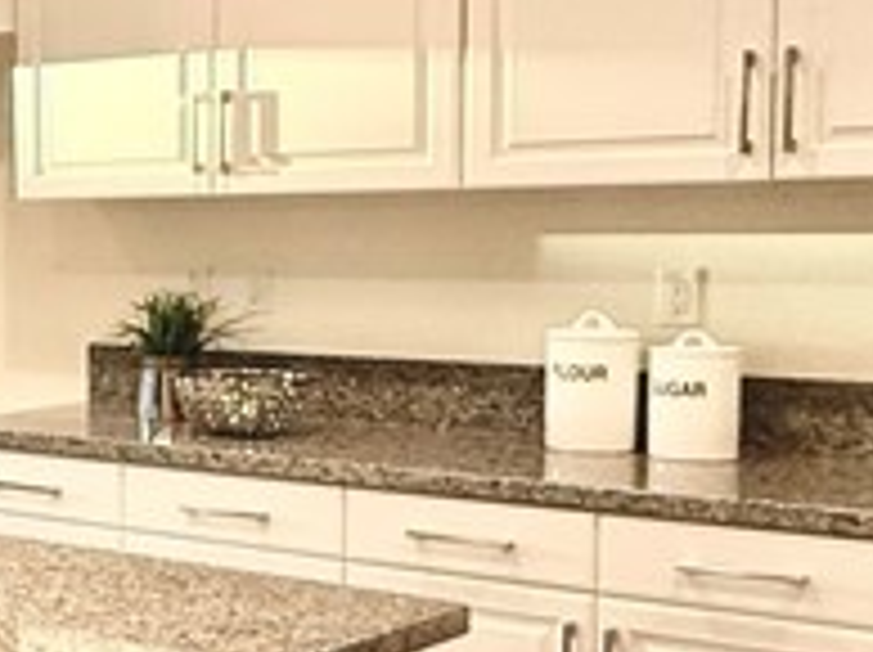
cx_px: -536
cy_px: 355
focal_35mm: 74
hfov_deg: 21.0
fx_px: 1864
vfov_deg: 19.9
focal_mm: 2.22
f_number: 2.2
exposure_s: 1/120
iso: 250
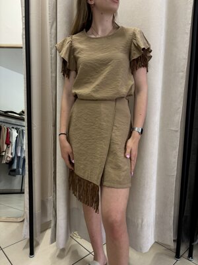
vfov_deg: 67.3
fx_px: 198
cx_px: 99
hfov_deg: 53.1
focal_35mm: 26
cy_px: 132
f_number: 1.6
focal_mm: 5.96
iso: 125
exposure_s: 1/100
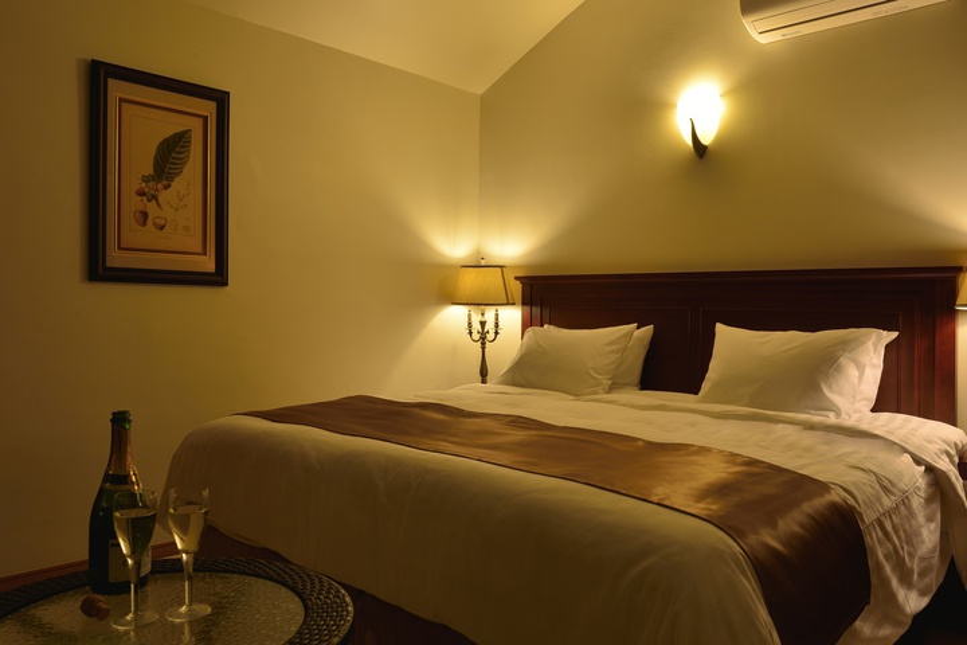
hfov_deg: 73.7
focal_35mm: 24
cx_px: 484
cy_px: 322
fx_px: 645
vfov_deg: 53.1
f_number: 11
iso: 100
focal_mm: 24
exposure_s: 1
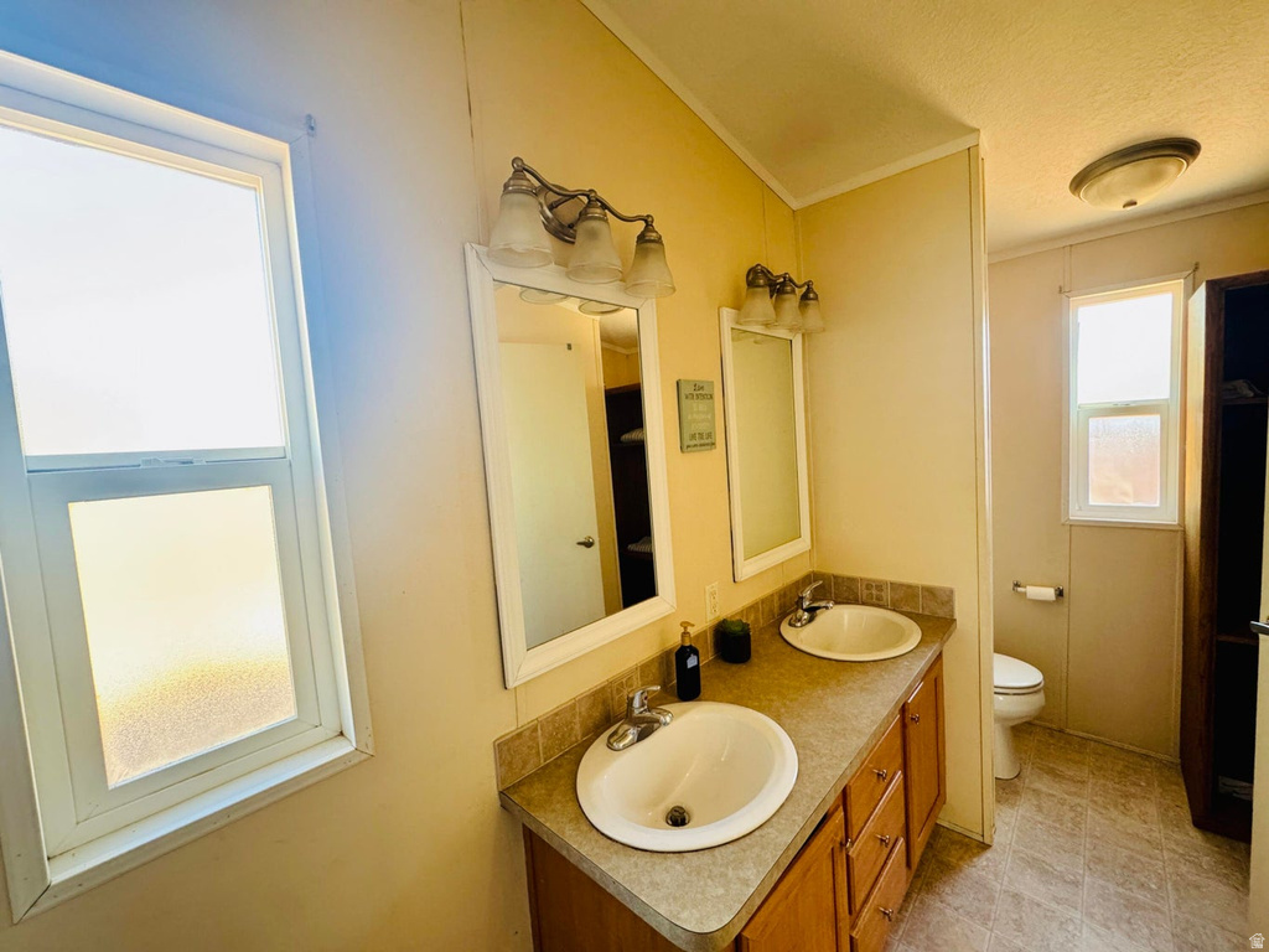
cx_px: 634
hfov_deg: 102.1
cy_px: 476
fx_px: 513
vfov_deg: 85.7
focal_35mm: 14
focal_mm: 2.22
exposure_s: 1/60
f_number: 2.2
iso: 250
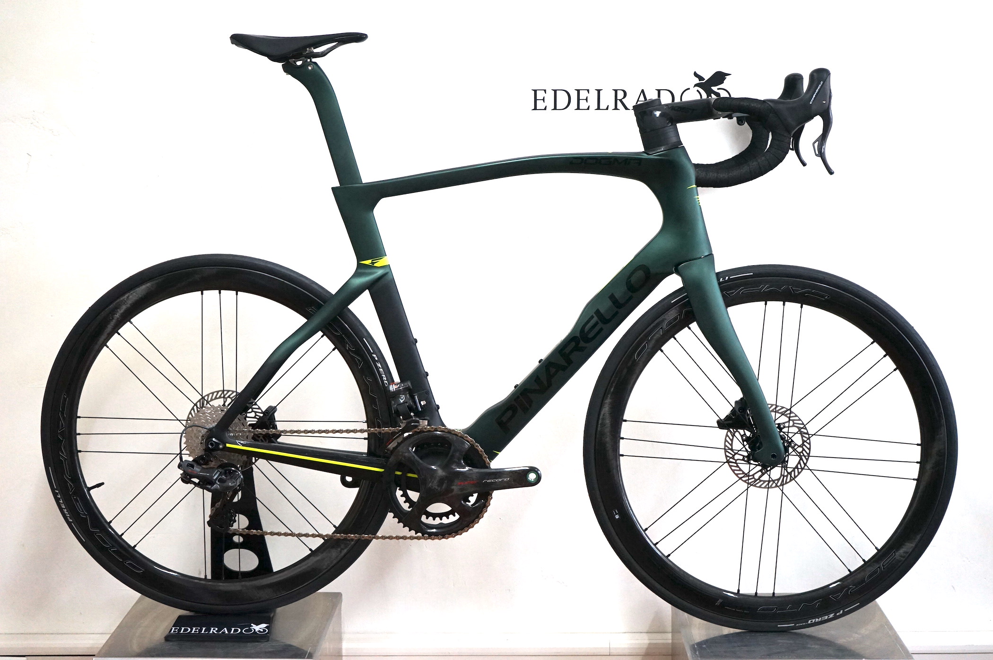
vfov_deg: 21.5
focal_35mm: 63
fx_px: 1736
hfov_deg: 31.9
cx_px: 496
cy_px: 330
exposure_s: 1/160
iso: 2000
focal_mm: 63
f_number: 5.6
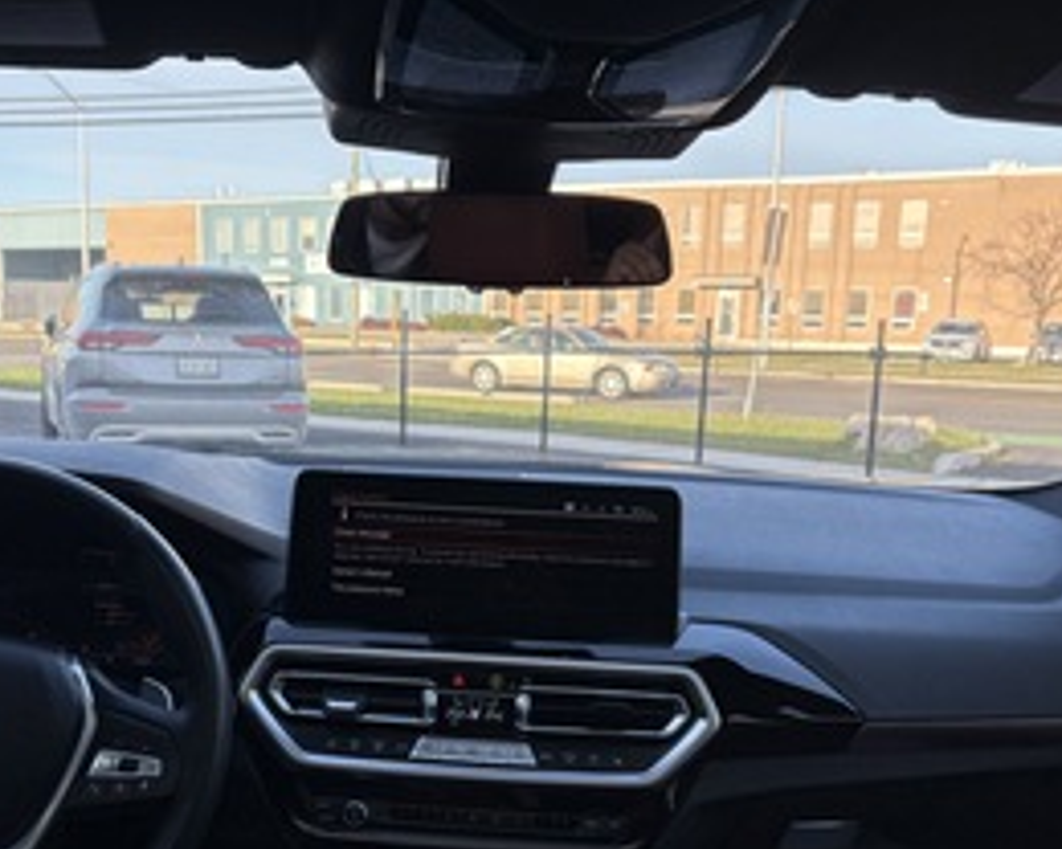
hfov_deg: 44.5
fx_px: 1289
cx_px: 417
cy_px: 598
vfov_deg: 35.9
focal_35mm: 41
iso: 50
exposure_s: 1/417
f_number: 1.6
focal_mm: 5.96
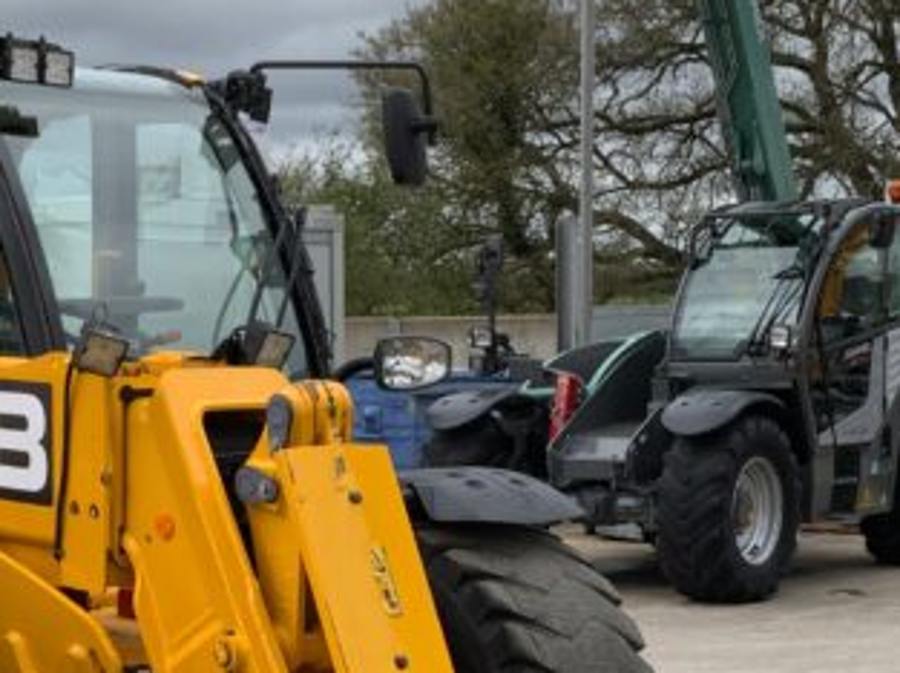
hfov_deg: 20.7
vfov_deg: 15.3
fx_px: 2467
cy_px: 638
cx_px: 365
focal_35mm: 95
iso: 16
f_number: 1.8
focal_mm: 3
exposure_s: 1/1055
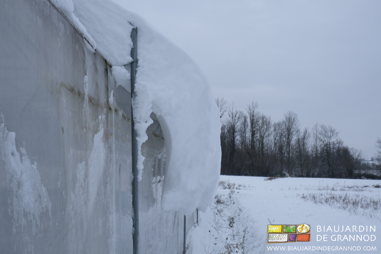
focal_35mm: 38
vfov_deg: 35.1
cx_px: 190
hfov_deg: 50.7
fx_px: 402
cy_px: 127
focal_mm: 25.4
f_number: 10
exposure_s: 1/125
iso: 160
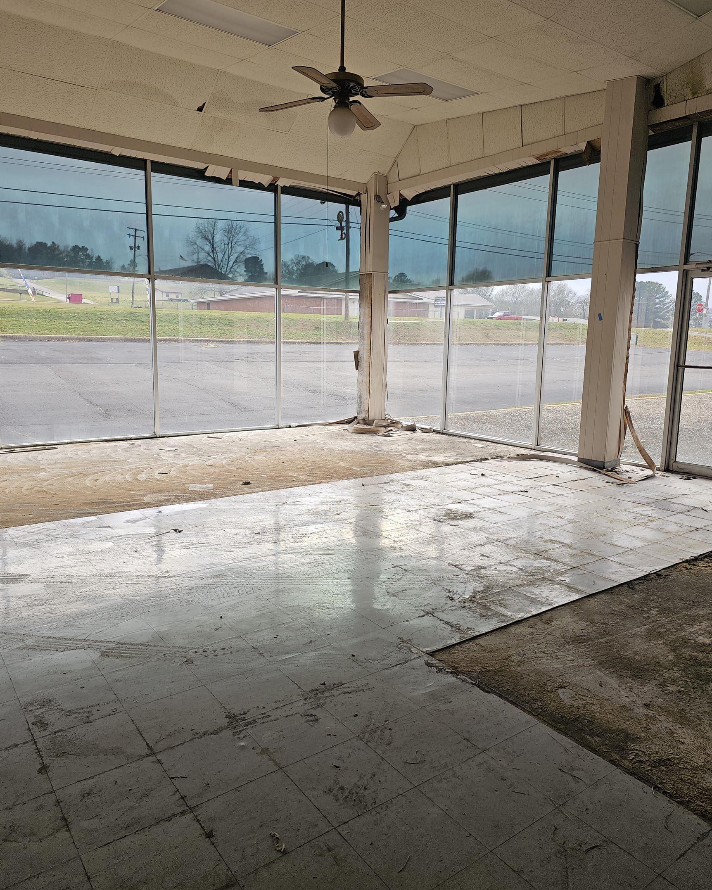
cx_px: 356
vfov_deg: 70.3
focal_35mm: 24
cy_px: 439
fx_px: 632
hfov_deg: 58.8
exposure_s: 1/120
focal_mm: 6.3
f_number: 1.7
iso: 12
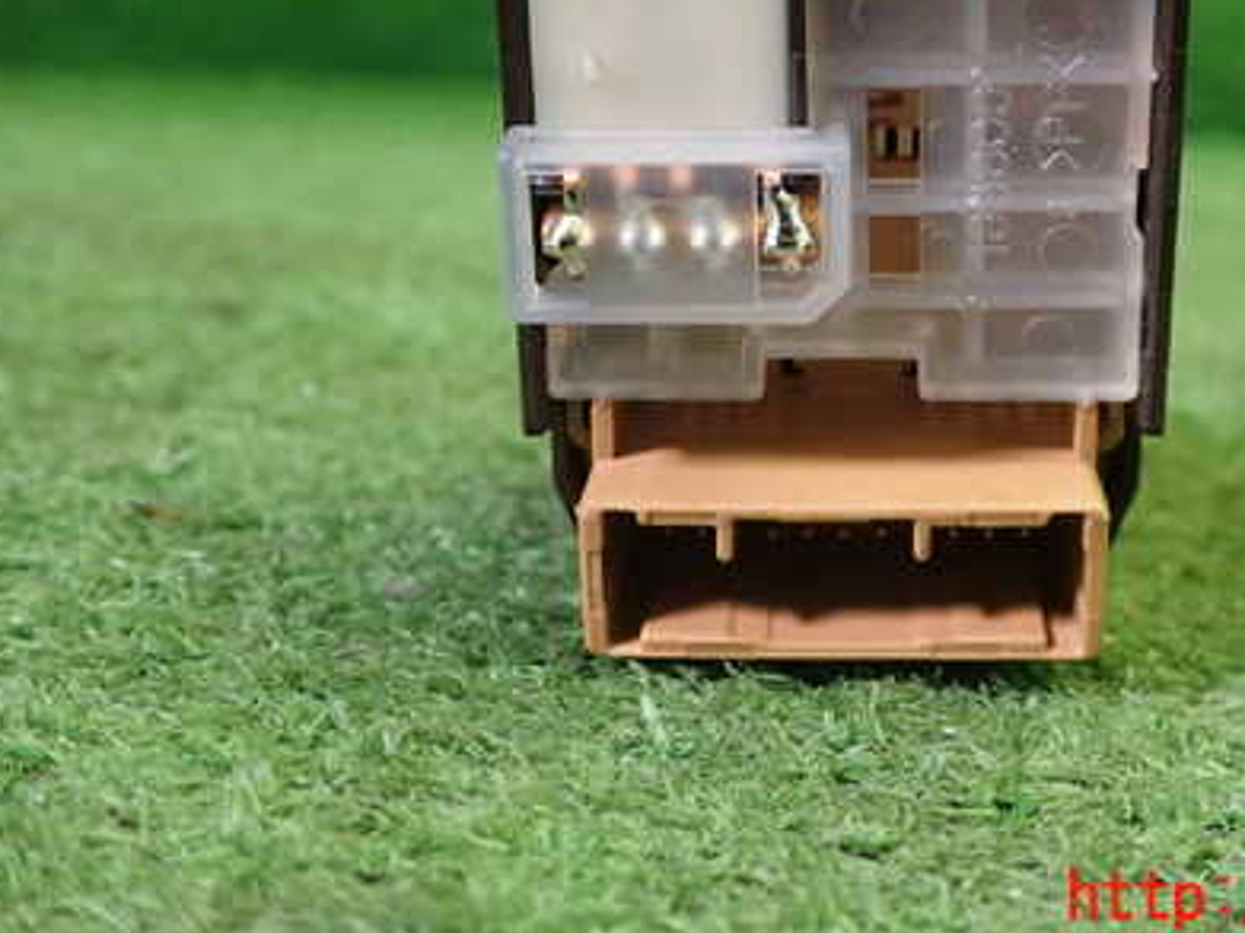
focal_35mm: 46
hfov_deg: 40.7
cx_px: 831
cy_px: 223
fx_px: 1654
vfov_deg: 30.9
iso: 640
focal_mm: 5.5
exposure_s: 1/125
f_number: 2.3
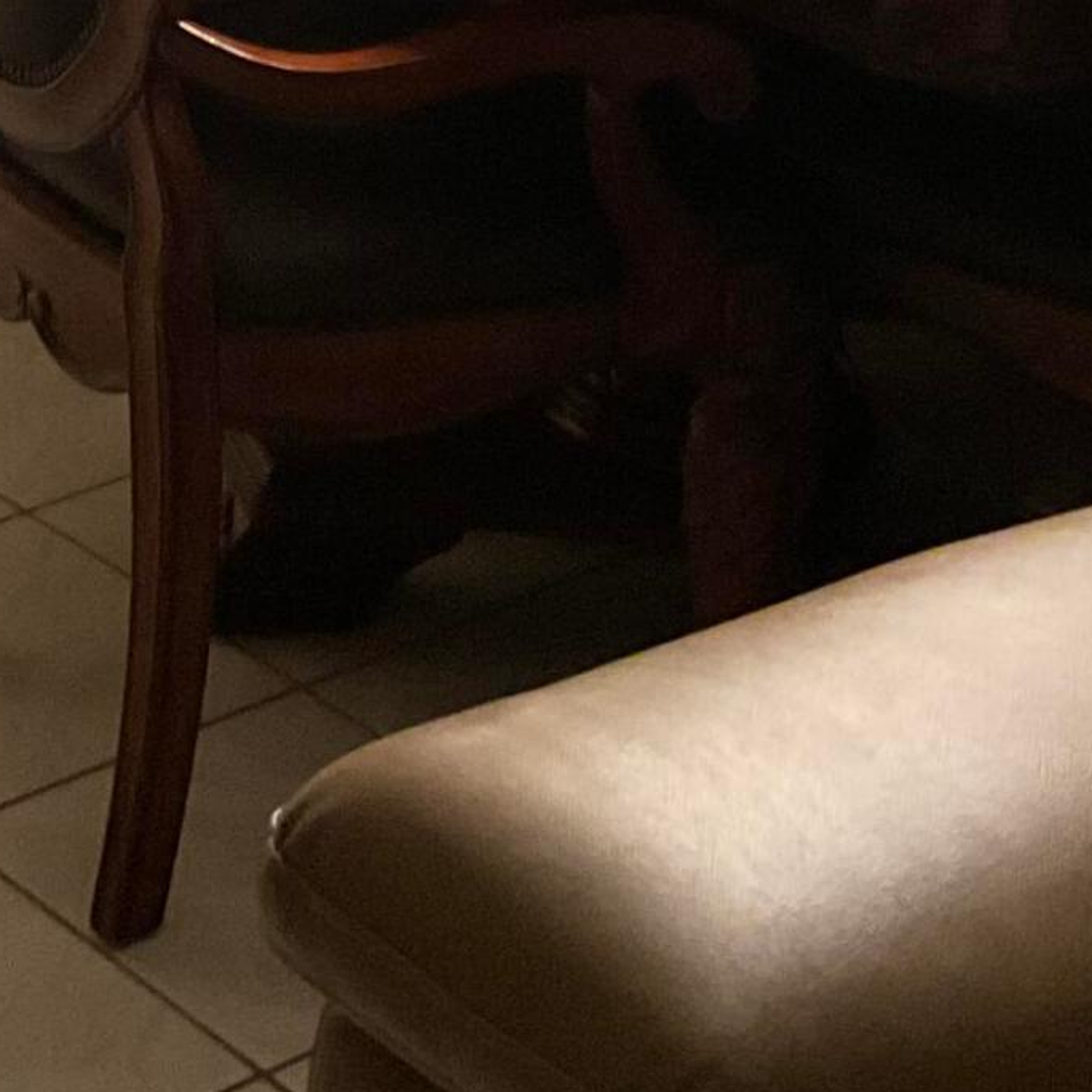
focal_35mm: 108
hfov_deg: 15.6
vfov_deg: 15.0
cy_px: -549
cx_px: -174
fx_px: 3855
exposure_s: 1/40
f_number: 1.8
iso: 250
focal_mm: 3
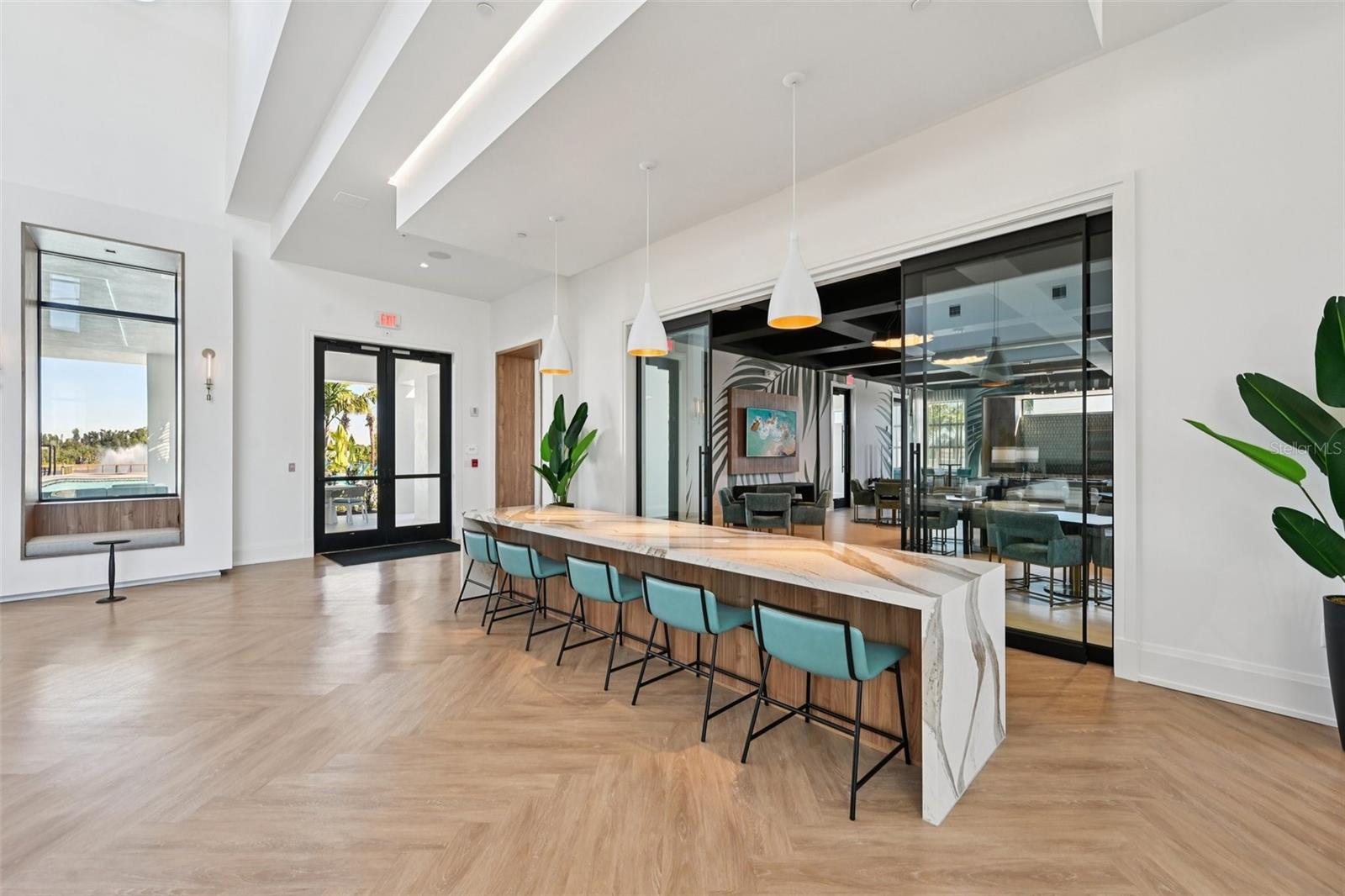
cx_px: 672
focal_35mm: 14
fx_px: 523
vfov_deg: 81.2
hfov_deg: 104.3
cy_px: 448
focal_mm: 14
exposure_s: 1/50
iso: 400
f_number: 8
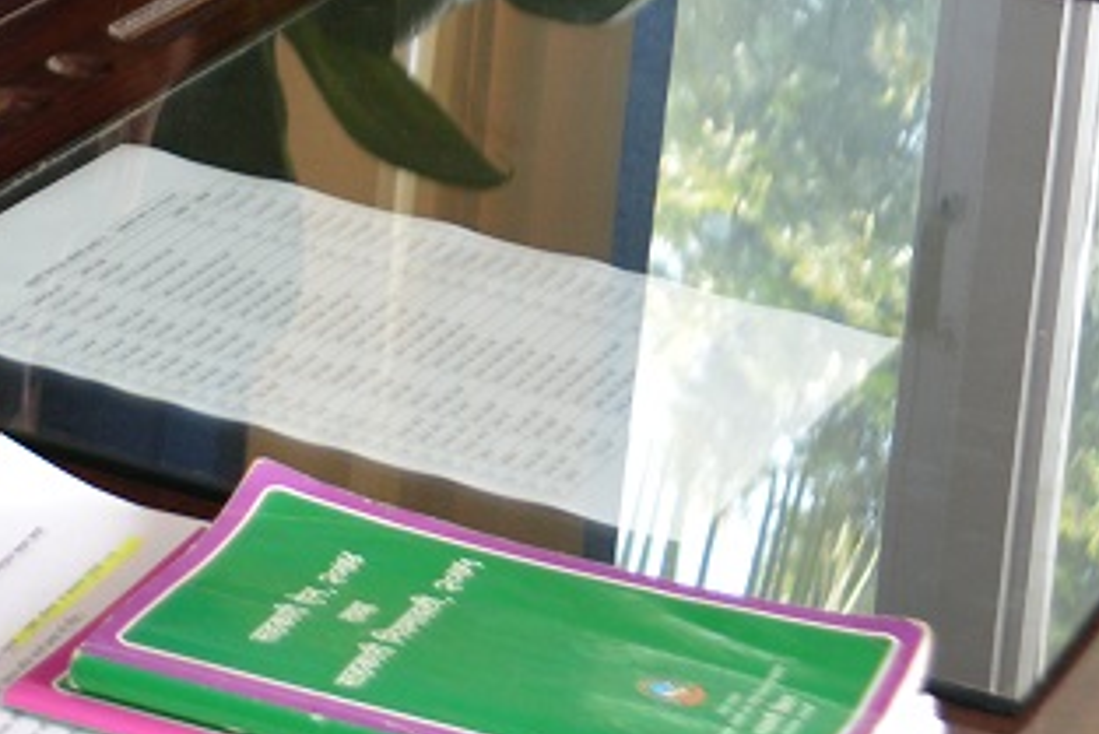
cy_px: -952
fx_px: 5051
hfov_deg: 12.2
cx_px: -49
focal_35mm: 165
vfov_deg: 7.8
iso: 320
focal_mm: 23
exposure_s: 1/125
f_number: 3.8
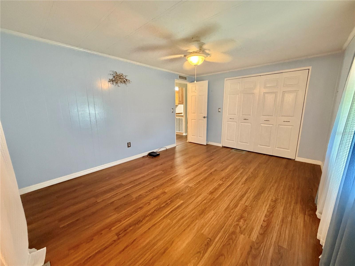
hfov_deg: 102.1
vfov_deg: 85.7
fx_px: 144
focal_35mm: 14
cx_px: 178
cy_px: 133
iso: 500
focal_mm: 2.22
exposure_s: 1/60
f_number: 2.2
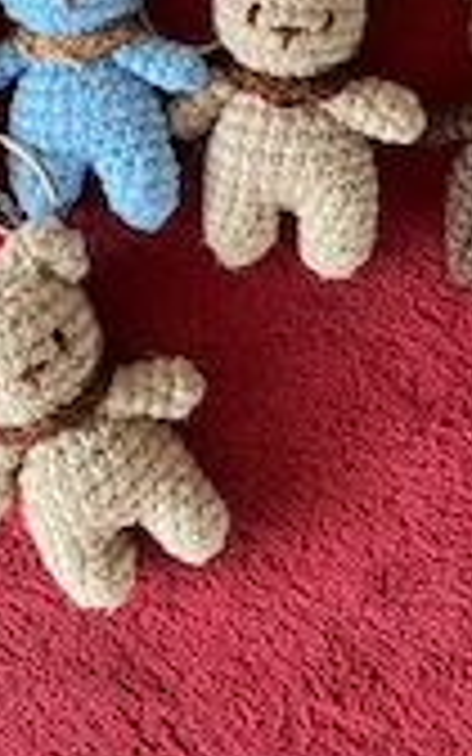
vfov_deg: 29.3
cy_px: -76
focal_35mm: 63
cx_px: 216
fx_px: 1297
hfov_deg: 20.6
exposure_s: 1/60
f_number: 1.6
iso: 400
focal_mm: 5.1
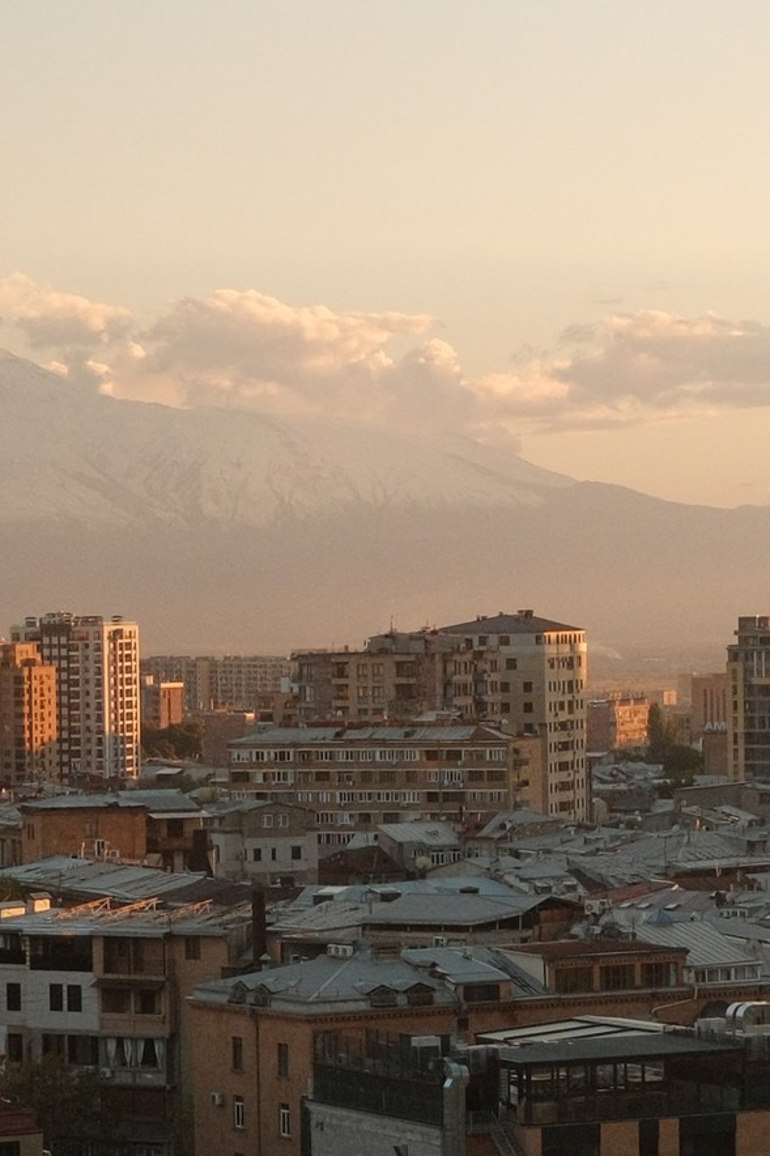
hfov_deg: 9.0
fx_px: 4878
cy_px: 603
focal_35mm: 152
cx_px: 437
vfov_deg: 13.5
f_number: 2.8
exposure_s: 1/600
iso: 640
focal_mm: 23
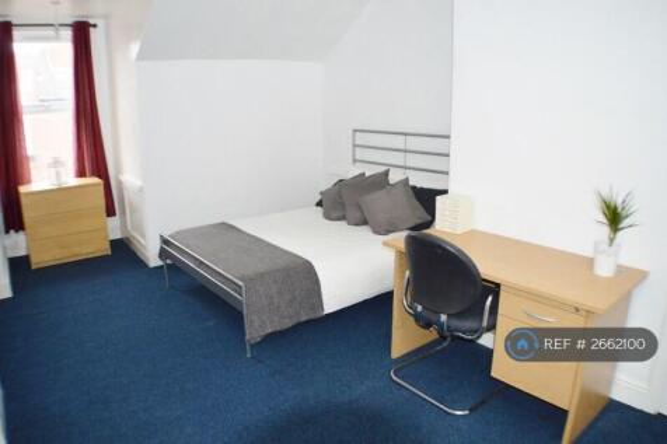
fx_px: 611
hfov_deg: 57.2
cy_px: 222
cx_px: 334
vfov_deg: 39.9
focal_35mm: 33
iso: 1400
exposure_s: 1/60
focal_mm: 22
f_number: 3.8
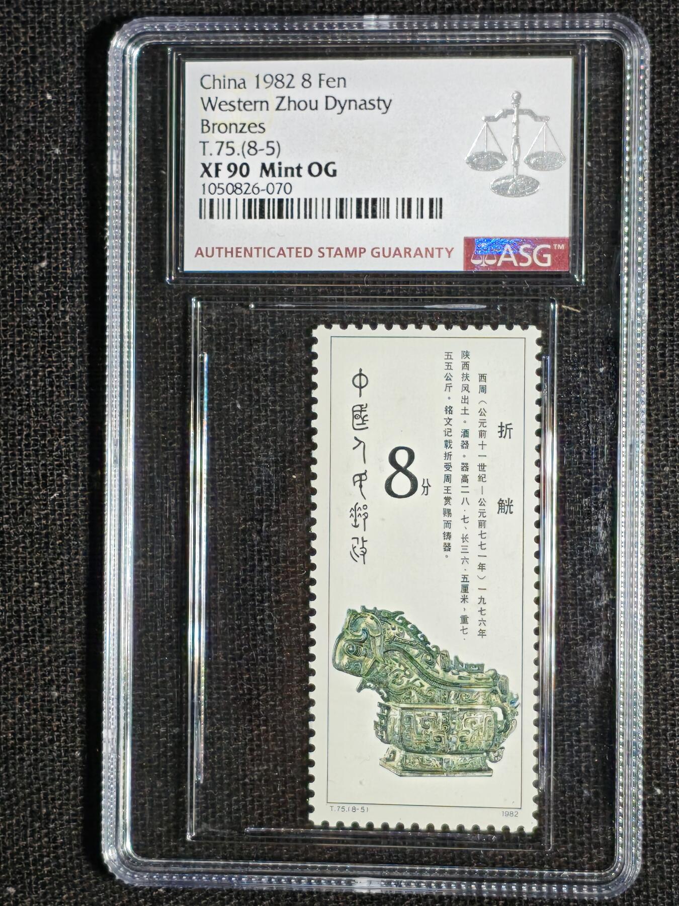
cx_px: 340
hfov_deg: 14.6
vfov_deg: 19.4
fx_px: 2642
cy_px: 453
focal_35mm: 101
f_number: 1.5
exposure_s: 1/483
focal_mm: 4.94
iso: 50
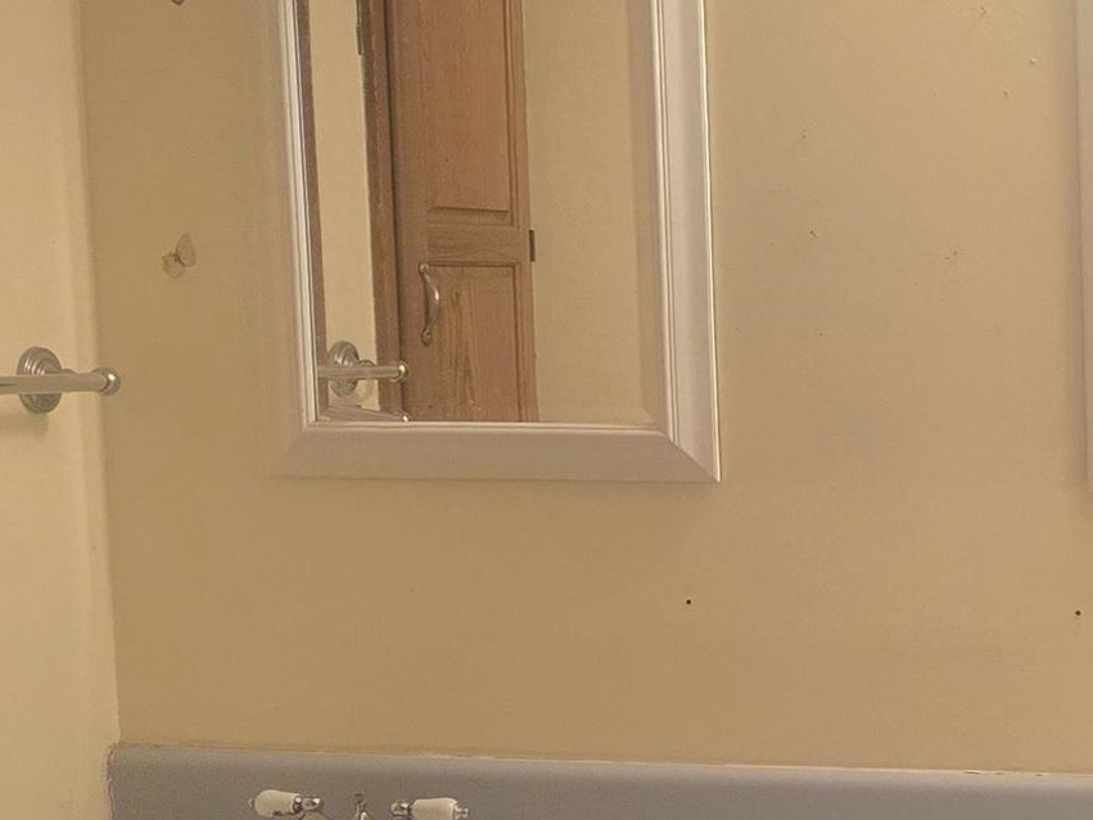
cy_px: 717
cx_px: 1239
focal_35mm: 83
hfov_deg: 22.1
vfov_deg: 17.5
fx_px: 2620
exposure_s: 1/120
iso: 500
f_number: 1.7
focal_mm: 6.3
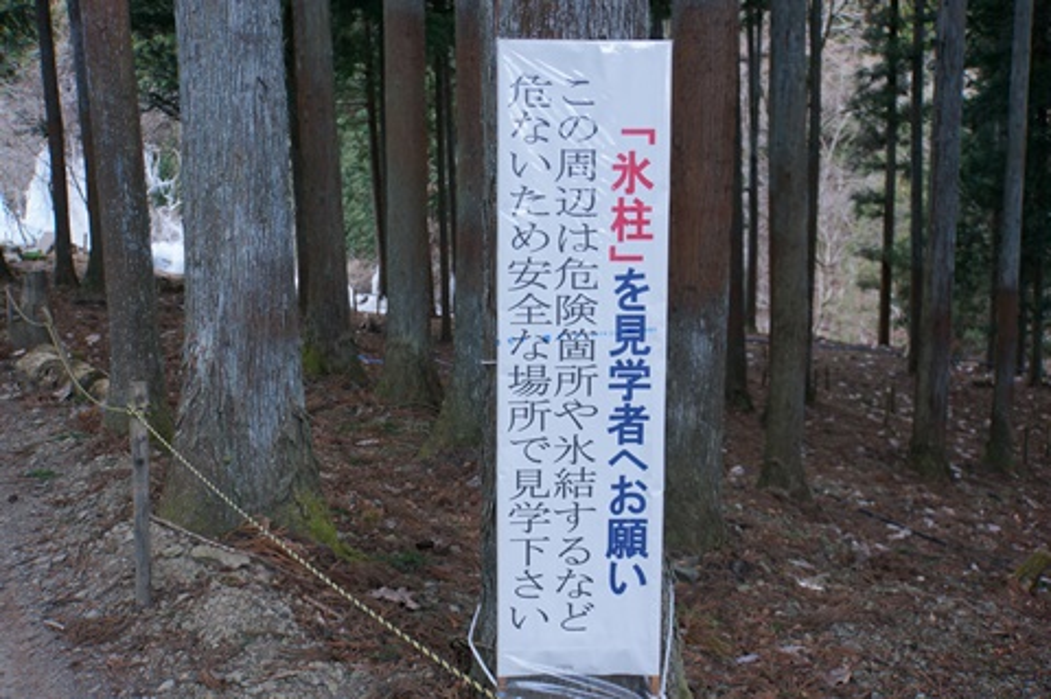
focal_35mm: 39
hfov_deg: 49.8
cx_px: 526
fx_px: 1133
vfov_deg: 34.3
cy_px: 350
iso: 320
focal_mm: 25.9
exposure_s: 1/60
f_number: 4
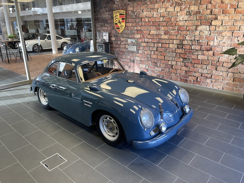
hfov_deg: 67.3
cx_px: 122
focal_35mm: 26
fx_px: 183
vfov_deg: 53.1
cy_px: 92
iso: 100
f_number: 1.6
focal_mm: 5.1
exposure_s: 1/100
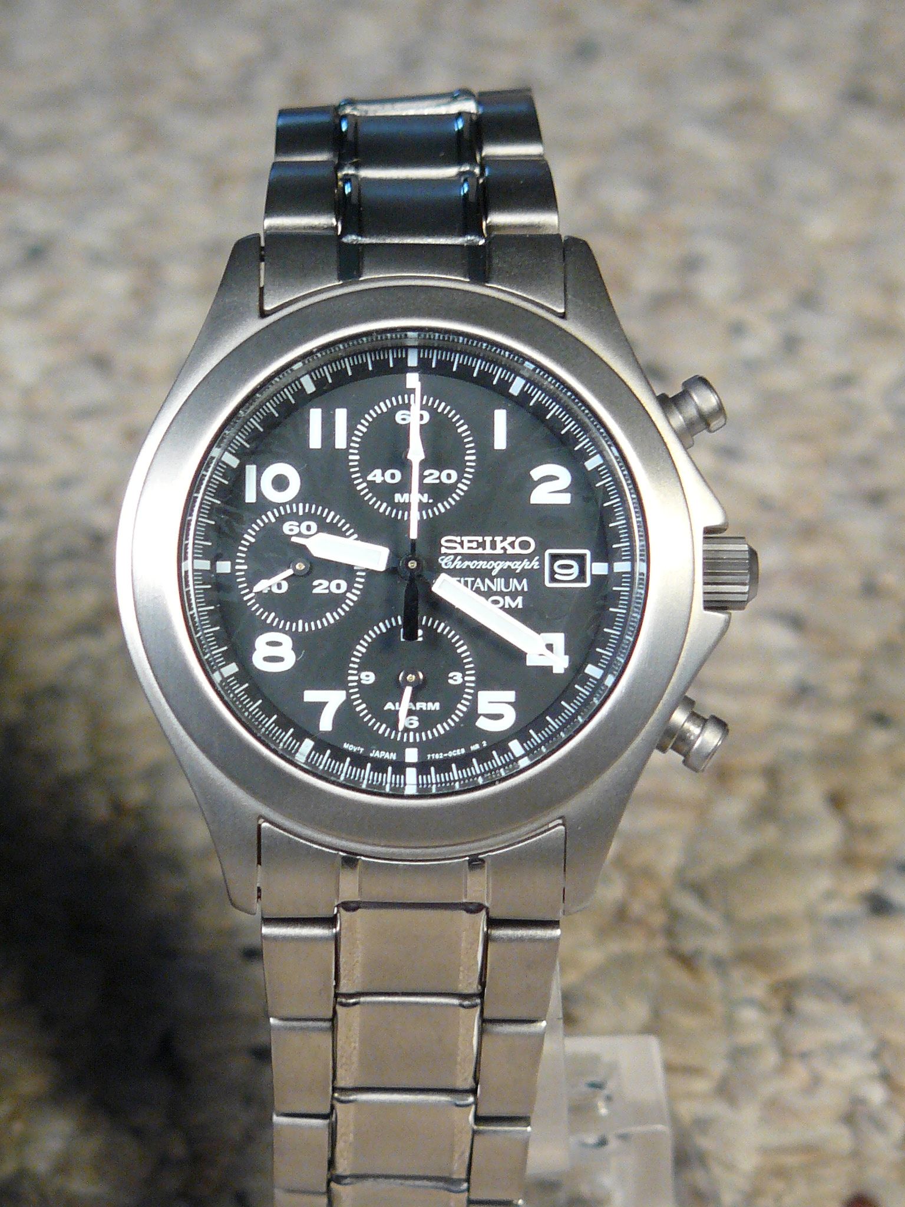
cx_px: 452
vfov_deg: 14.7
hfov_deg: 11.1
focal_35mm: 134
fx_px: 4671
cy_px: 604
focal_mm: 14.9
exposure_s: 1/30
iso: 160
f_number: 3.2
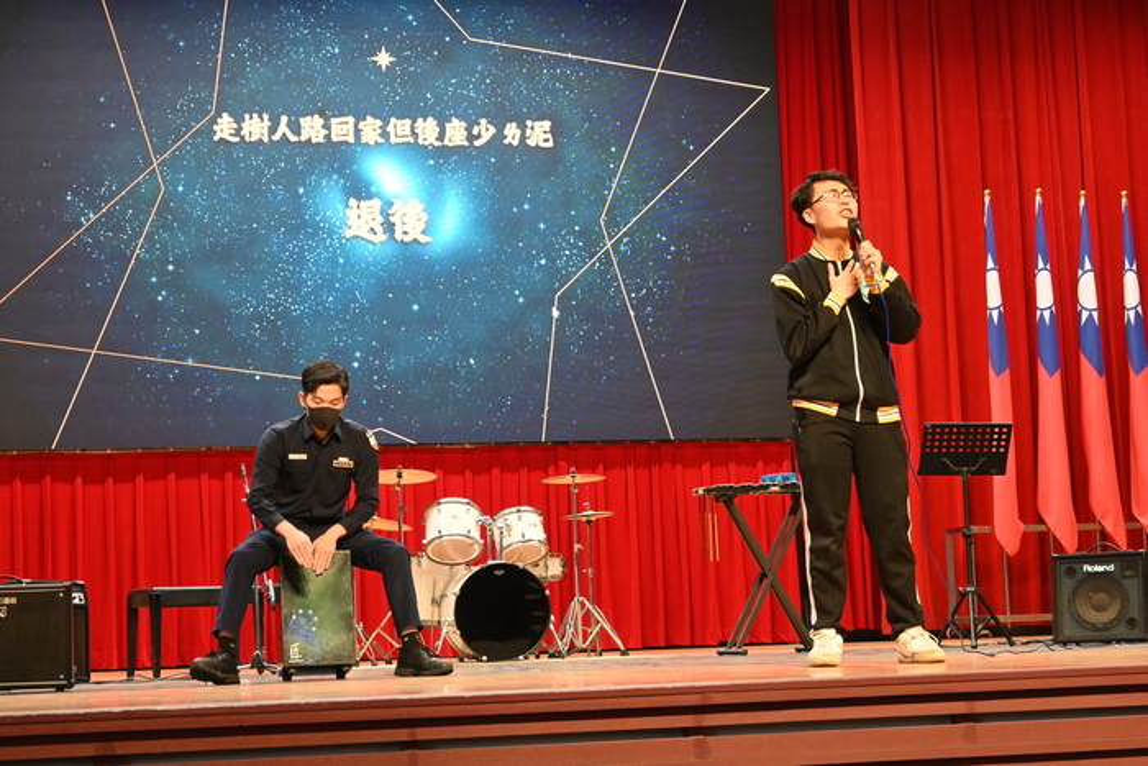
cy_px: 383
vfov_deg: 20.6
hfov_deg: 30.5
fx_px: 2105
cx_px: 574
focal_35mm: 66
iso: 3200
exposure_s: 1/80
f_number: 6
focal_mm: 44
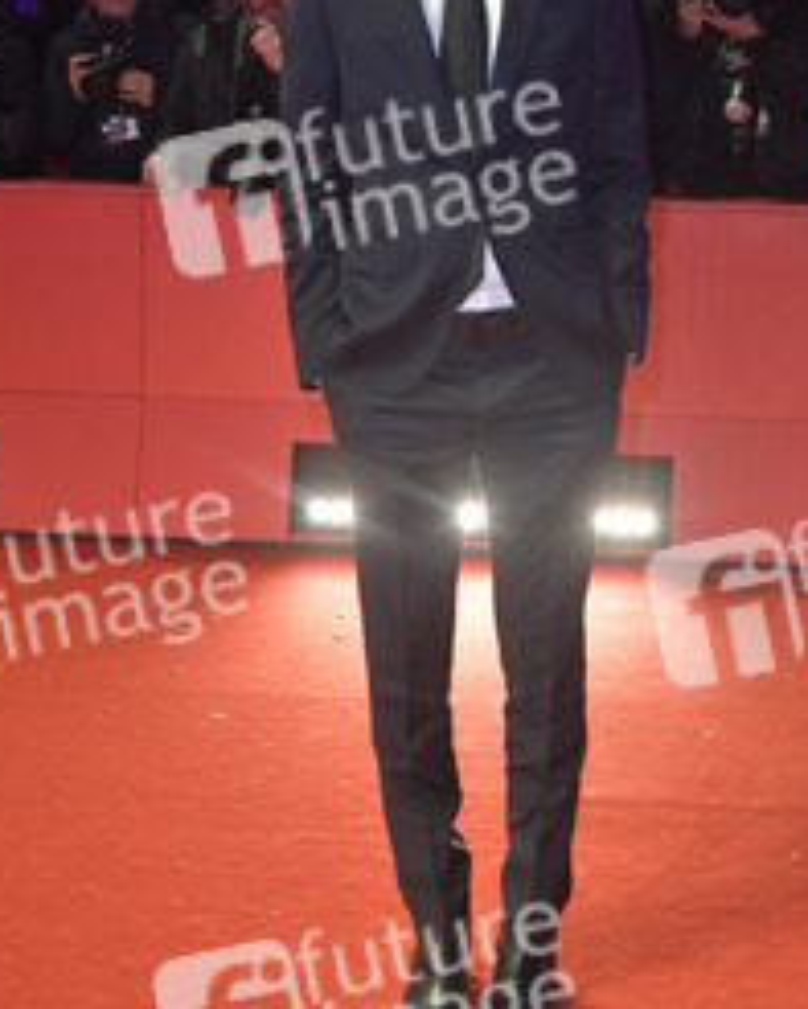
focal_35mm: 67
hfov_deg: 22.8
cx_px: 484
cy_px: 386
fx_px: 2002
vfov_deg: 28.2
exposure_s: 1/200
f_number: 5.6
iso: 2000
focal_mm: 44
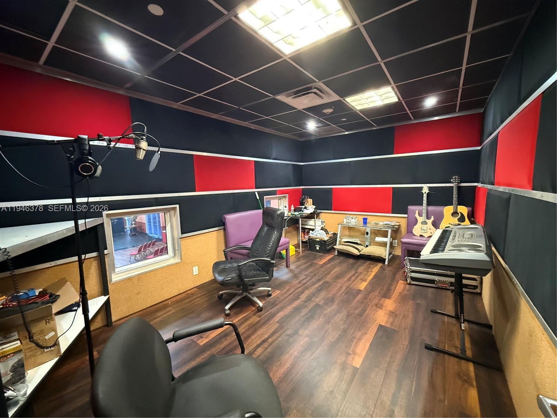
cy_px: 209
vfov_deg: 85.7
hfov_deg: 102.1
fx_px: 225
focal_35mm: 14
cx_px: 278
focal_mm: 2.22
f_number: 2.2
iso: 1600
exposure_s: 1/60
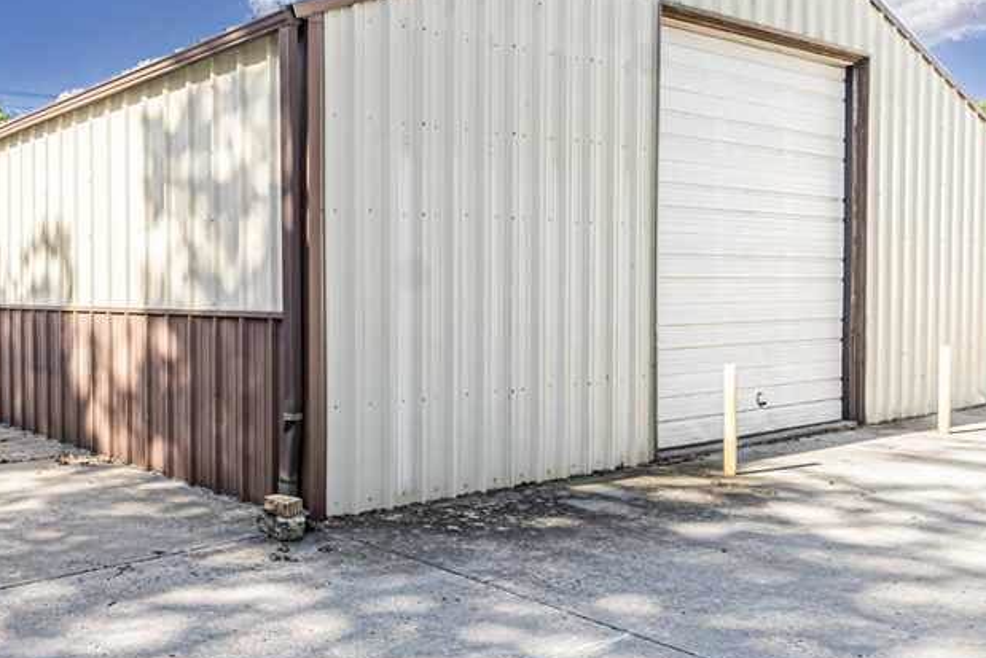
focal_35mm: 31
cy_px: 315
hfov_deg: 52.4
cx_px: 86
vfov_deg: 42.3
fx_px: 849
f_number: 7.1
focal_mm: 10
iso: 100
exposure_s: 1/200
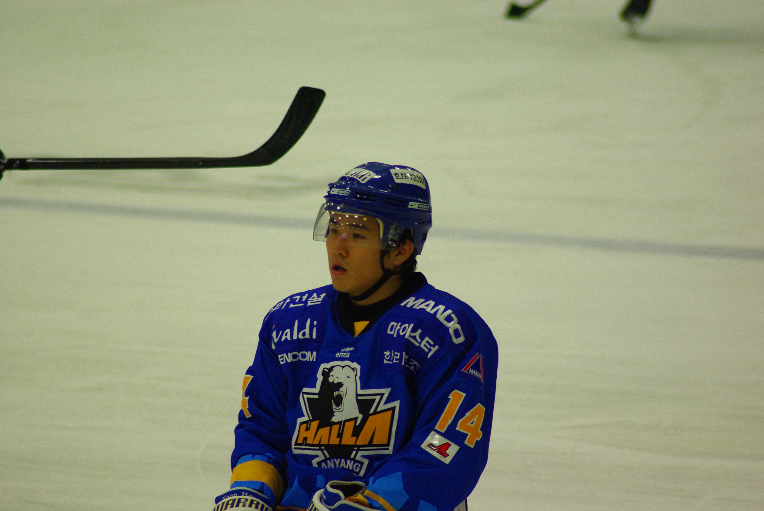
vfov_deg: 3.1
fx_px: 9561
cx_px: 382
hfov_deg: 4.6
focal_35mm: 450
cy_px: 256
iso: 800
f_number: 5.6
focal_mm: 300
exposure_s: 1/125
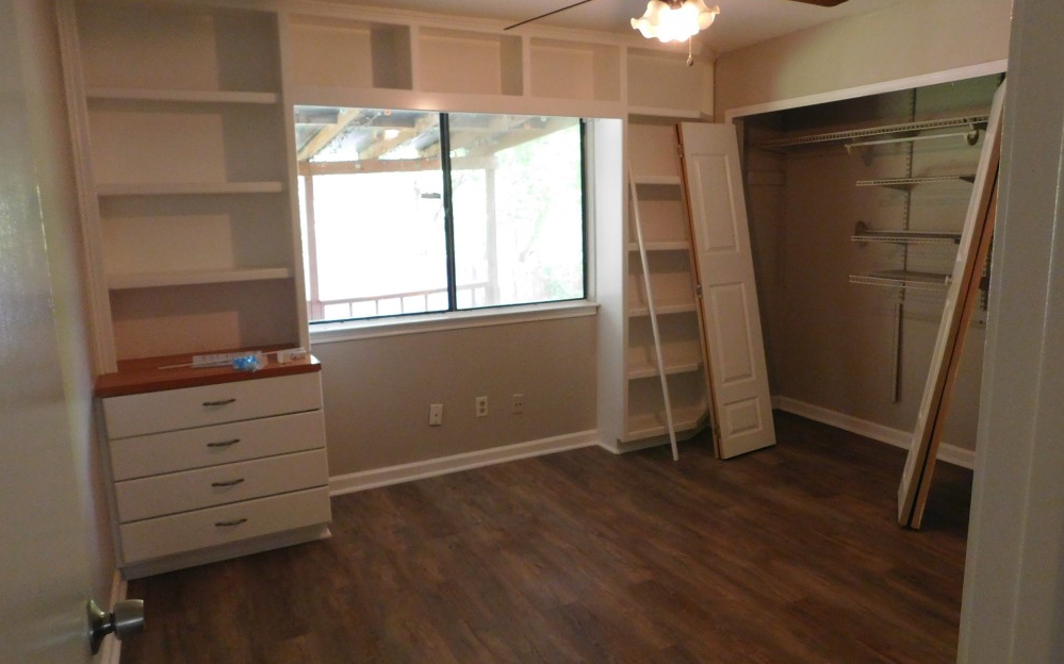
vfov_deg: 49.3
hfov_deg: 72.6
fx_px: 725
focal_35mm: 25
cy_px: 330
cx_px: 541
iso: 400
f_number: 3
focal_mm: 4
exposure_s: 1/25
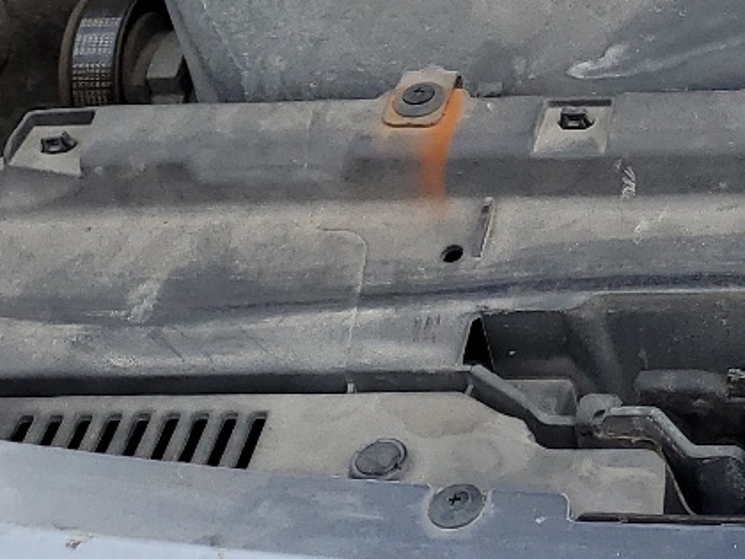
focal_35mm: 99
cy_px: -291
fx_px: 2131
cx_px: 1039
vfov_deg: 14.0
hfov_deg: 18.1
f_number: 1.5
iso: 50
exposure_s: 1/909
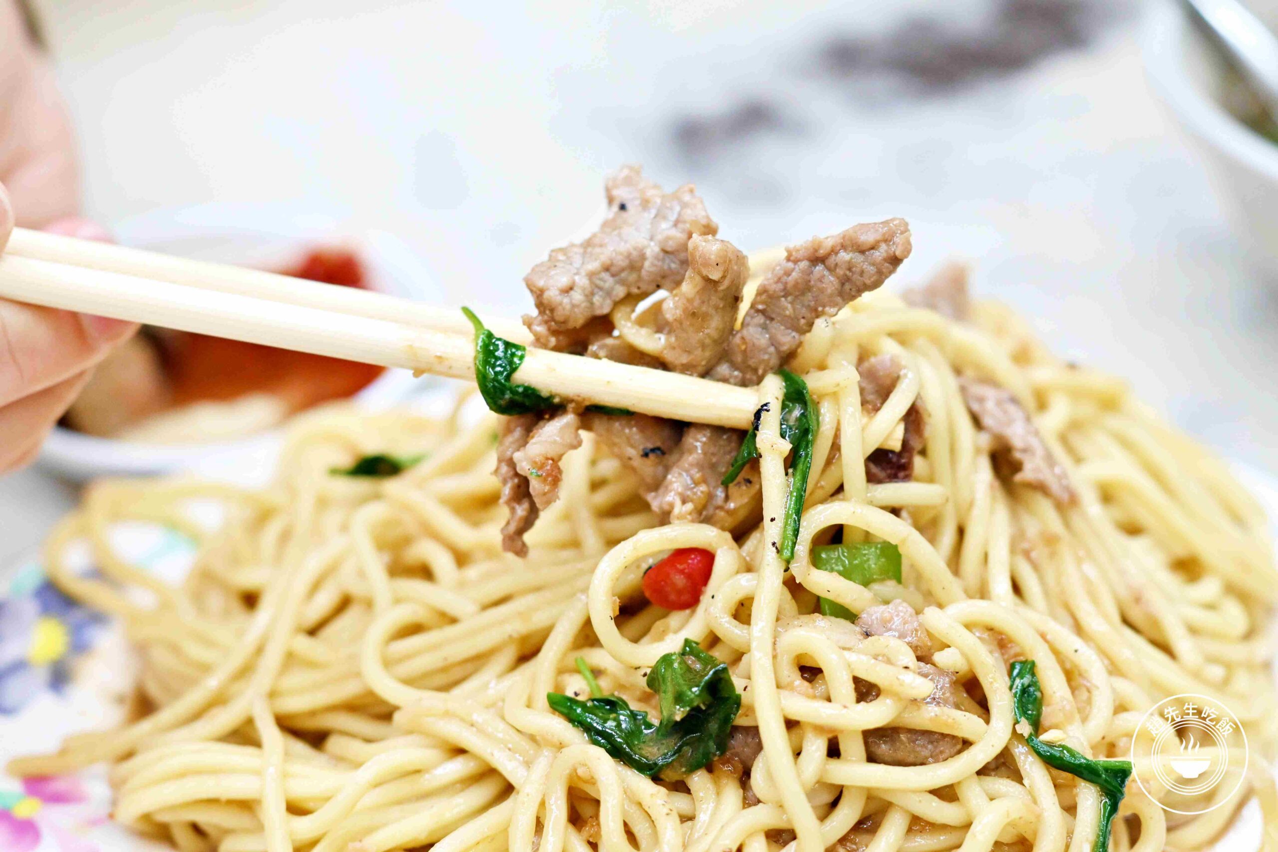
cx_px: 639
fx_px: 2662
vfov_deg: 18.2
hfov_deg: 27.0
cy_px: 426
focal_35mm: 75
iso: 1250
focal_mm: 50
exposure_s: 1/160
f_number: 3.2
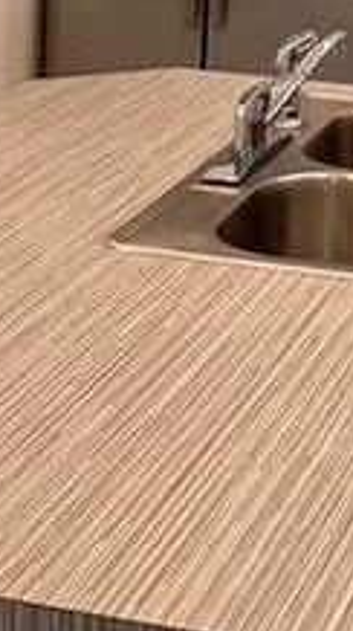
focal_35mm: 100
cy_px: -243
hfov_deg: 11.8
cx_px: 417
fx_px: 1671
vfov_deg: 19.3
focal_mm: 1.57
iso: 64
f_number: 1.8
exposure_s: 1/120
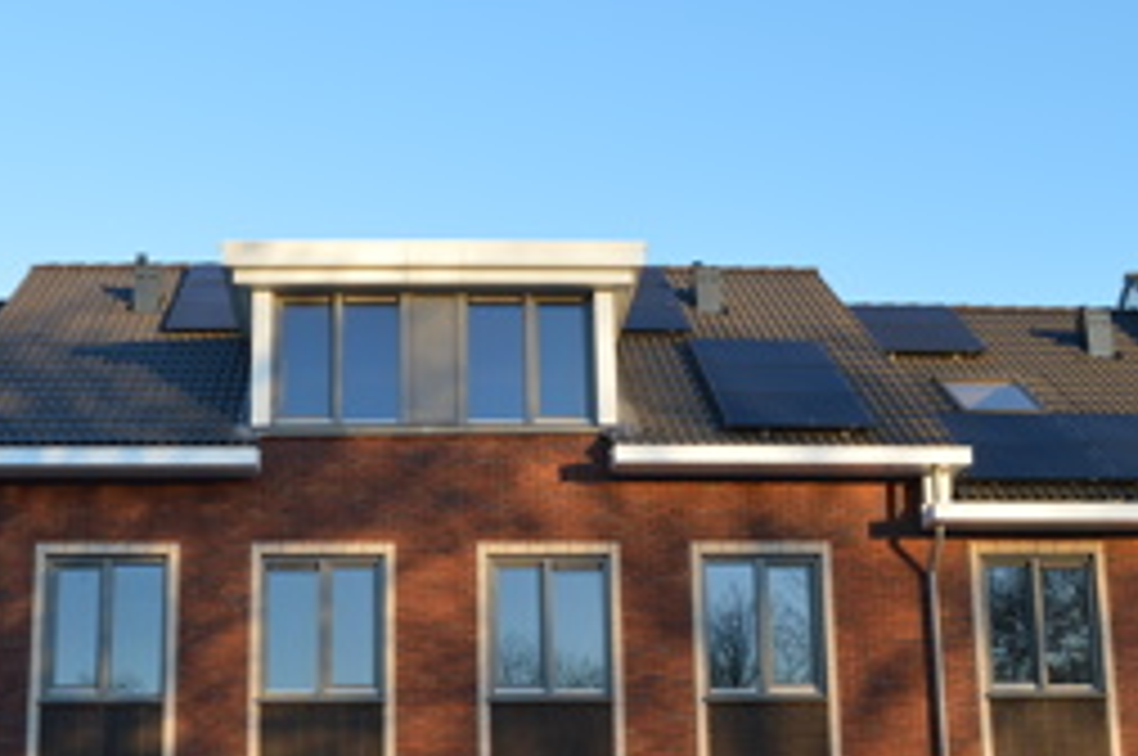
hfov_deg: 41.0
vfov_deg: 27.6
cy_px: 565
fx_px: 1515
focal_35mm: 48
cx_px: 472
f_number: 5.6
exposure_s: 1/125
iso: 140
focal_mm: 18
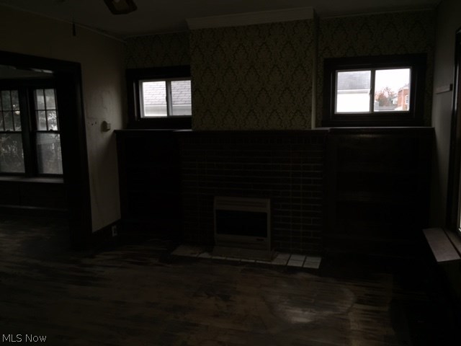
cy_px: 173
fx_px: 386
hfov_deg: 61.7
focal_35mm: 29
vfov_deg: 48.2
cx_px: 230
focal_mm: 4.15
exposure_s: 1/16
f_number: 2.2
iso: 32
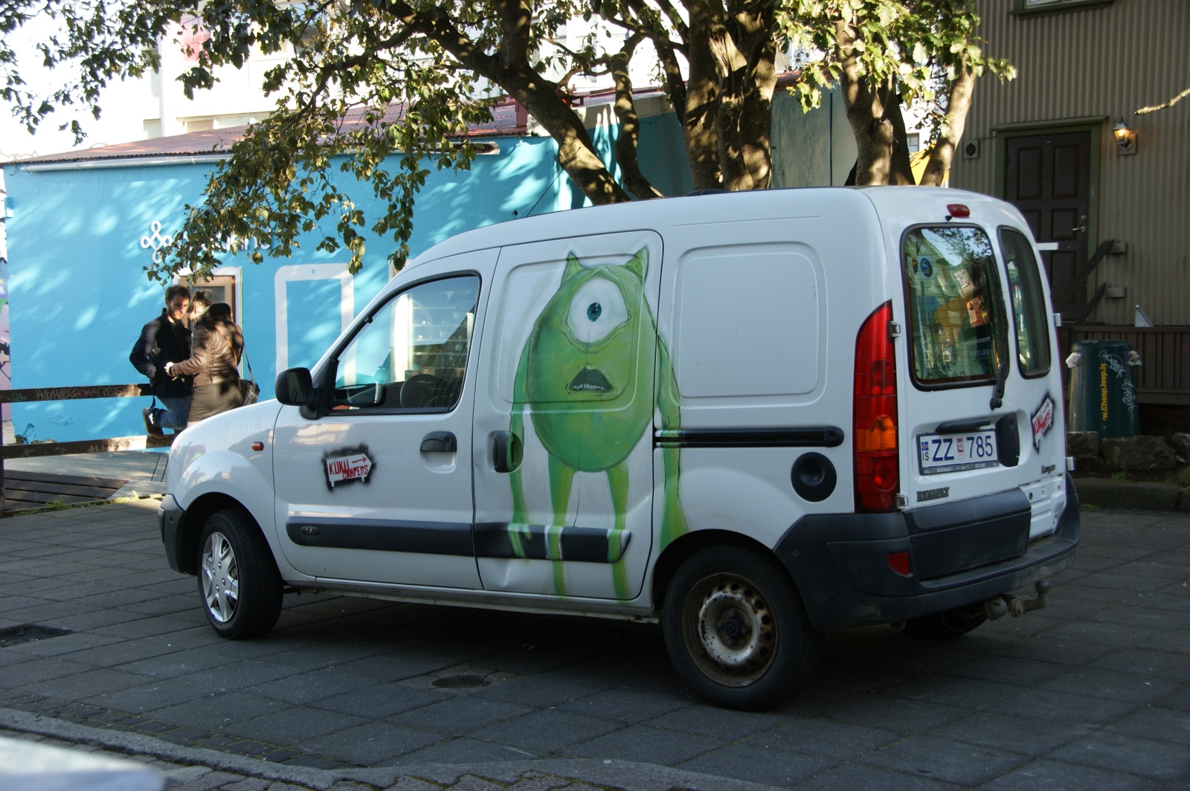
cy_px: 396
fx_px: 1486
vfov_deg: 29.8
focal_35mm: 45
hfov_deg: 43.6
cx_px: 595
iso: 100
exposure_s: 1/60
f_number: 5.6
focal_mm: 30
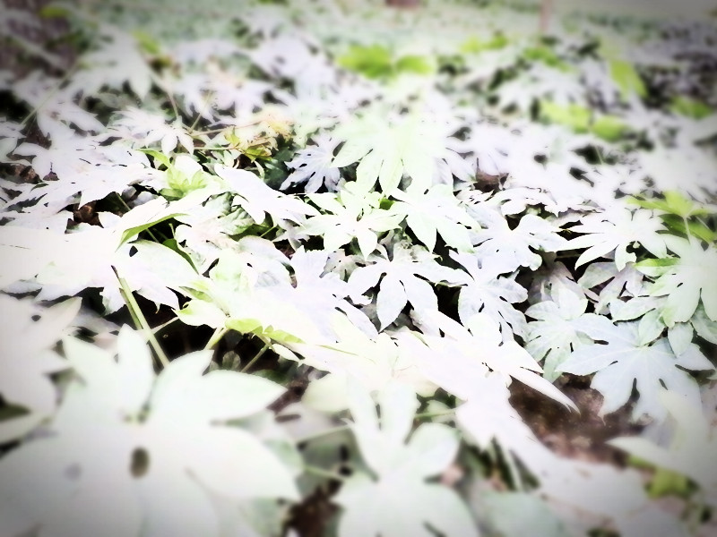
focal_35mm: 34
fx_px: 704
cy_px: 268
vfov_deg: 41.8
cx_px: 358
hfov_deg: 54.0
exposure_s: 1/250
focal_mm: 6.17
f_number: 3.5
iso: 1250
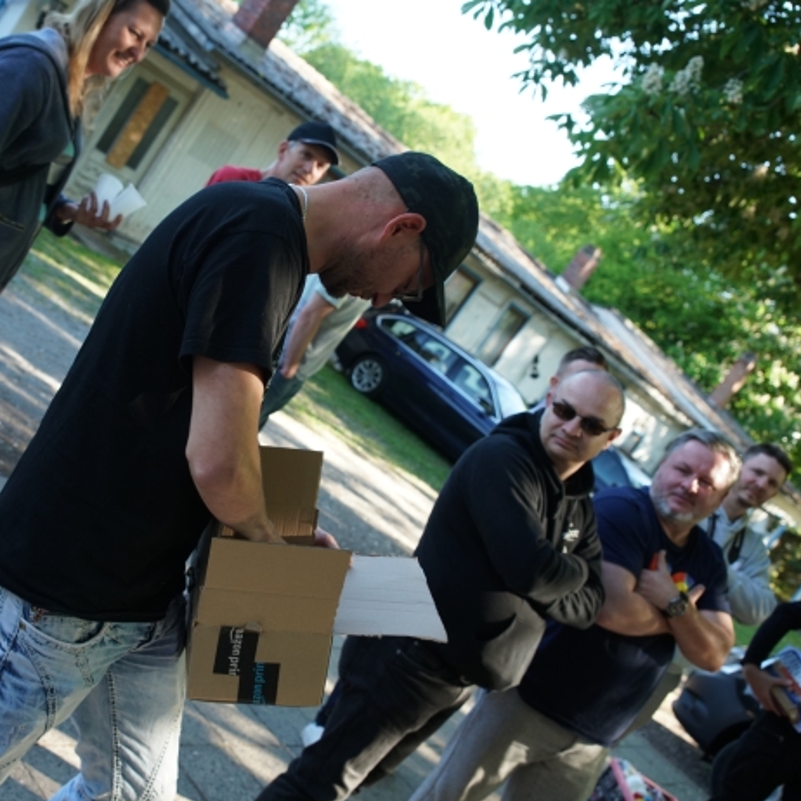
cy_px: 402
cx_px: 244
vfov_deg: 37.6
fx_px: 1178
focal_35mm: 45
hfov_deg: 37.0
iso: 800
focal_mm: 35
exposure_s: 1/250
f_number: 5.6
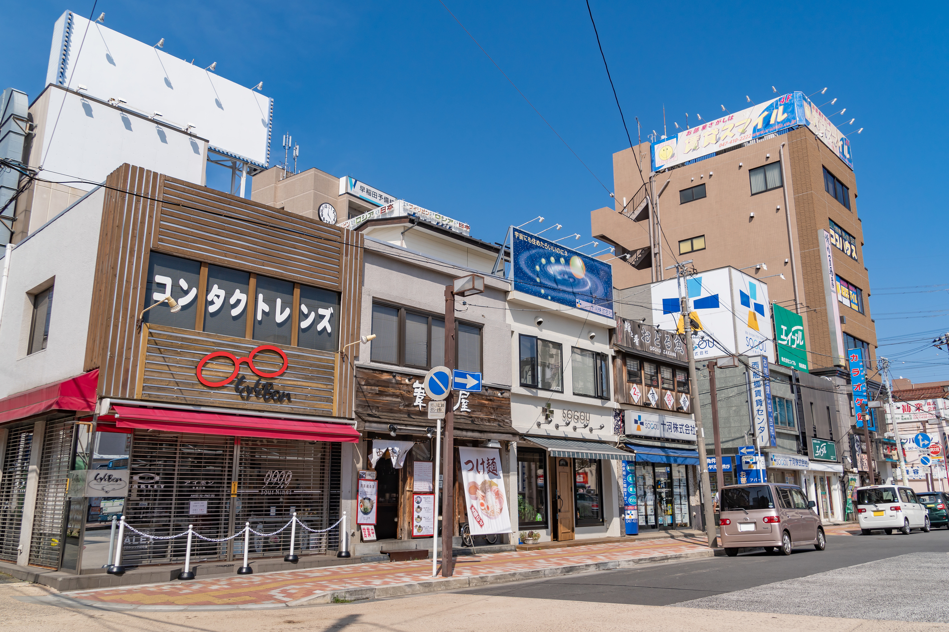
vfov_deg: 47.9
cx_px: 474
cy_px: 316
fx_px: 712
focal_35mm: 27
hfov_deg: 67.4
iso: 100
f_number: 8
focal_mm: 18
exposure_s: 1/400
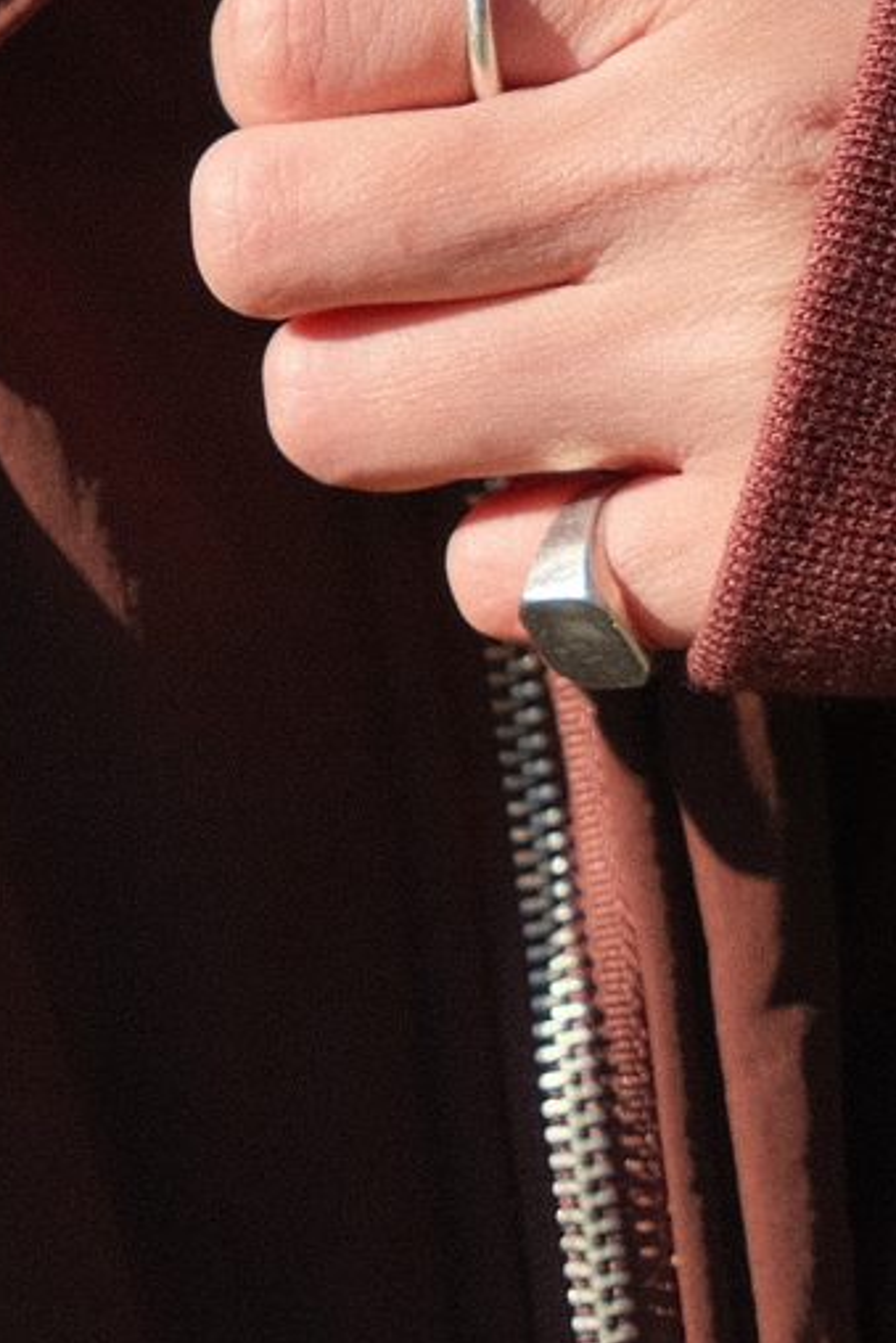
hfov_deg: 7.2
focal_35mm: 189
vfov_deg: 10.8
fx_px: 7051
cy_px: -90
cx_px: 11
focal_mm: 26.4
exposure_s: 1/4000
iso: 400
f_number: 2.8
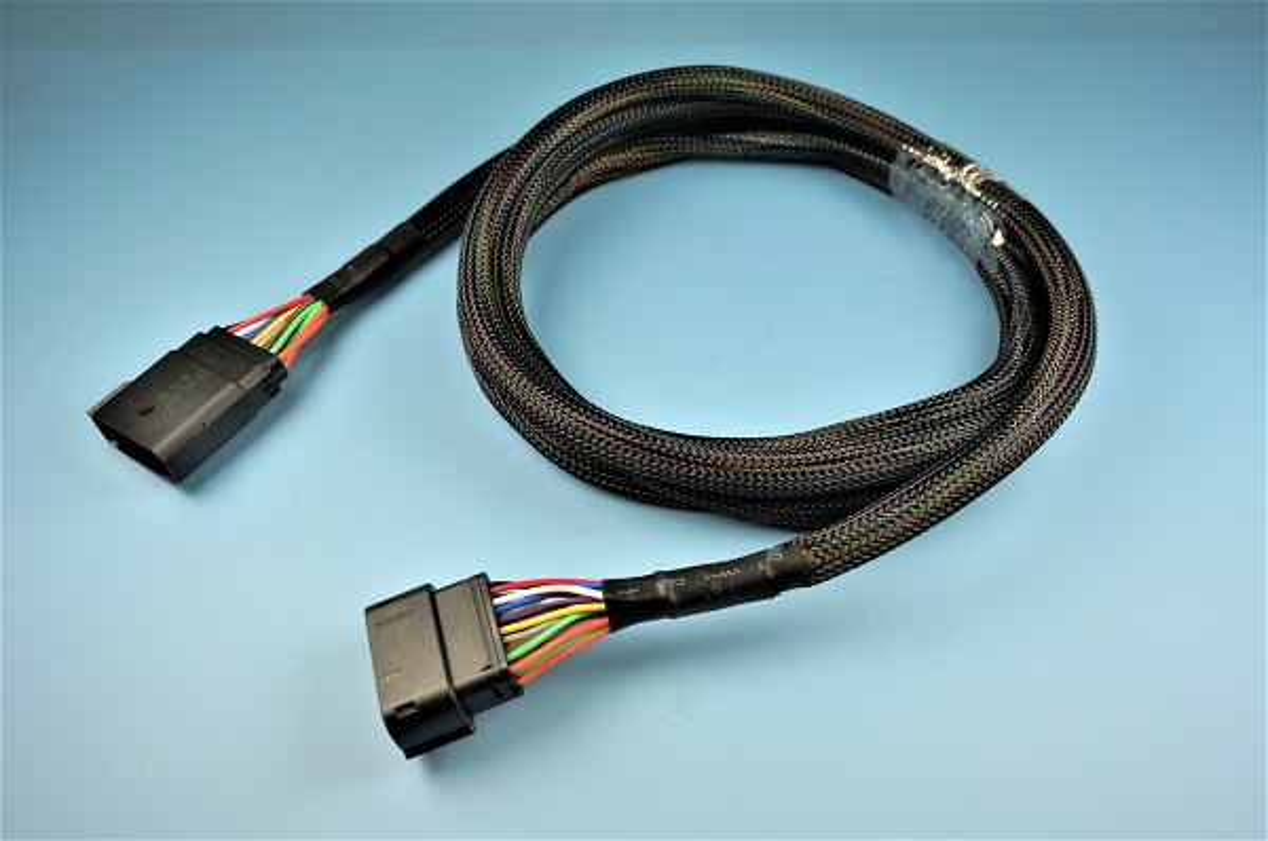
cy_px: 420
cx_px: 634
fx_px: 1266
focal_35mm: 36
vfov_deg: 36.8
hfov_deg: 53.2
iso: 125
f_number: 4.5
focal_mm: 24
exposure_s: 1/160
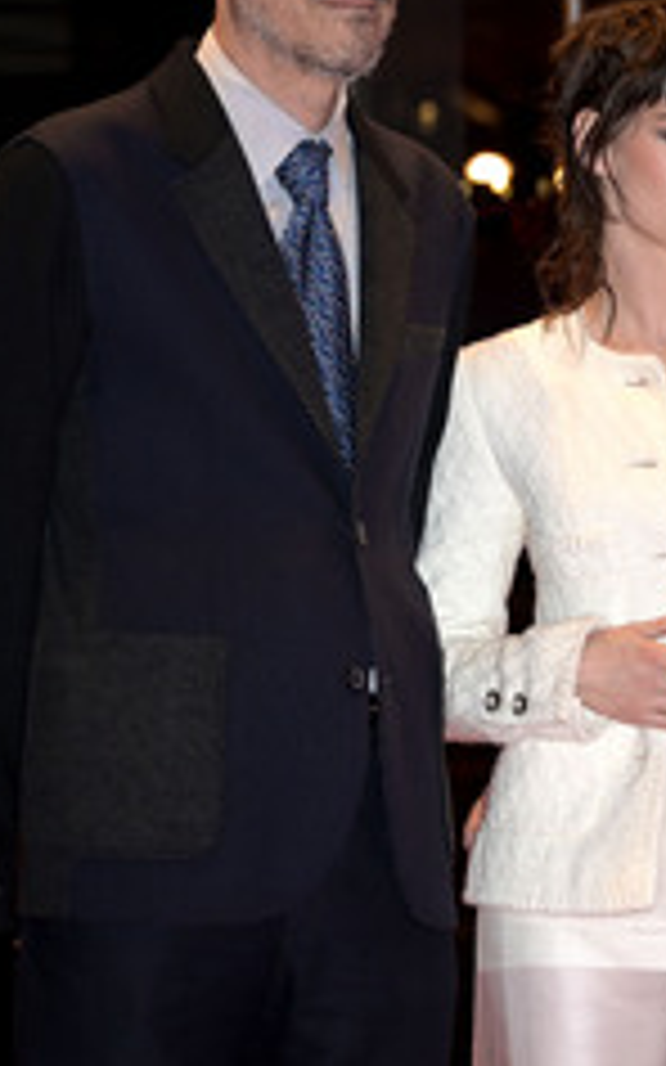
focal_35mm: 242
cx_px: 664
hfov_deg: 5.4
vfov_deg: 8.7
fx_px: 7032
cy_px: 427
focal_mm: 125
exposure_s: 1/200
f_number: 5.6
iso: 1000
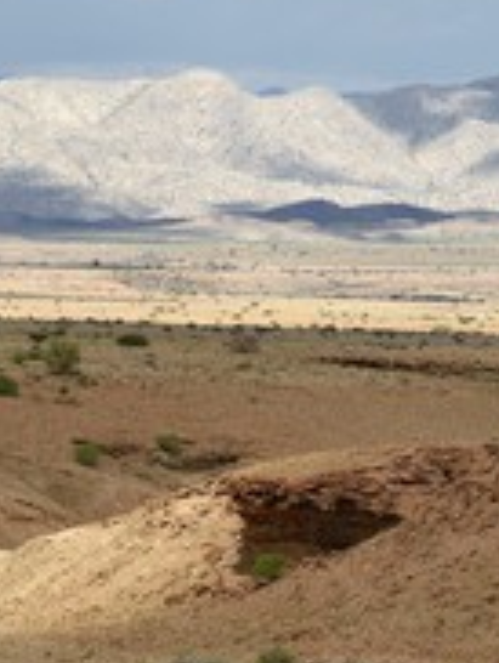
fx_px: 8495
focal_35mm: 443
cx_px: 29
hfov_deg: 3.4
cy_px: 280
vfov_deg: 4.5
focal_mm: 200
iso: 400
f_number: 6.3
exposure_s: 1/3200
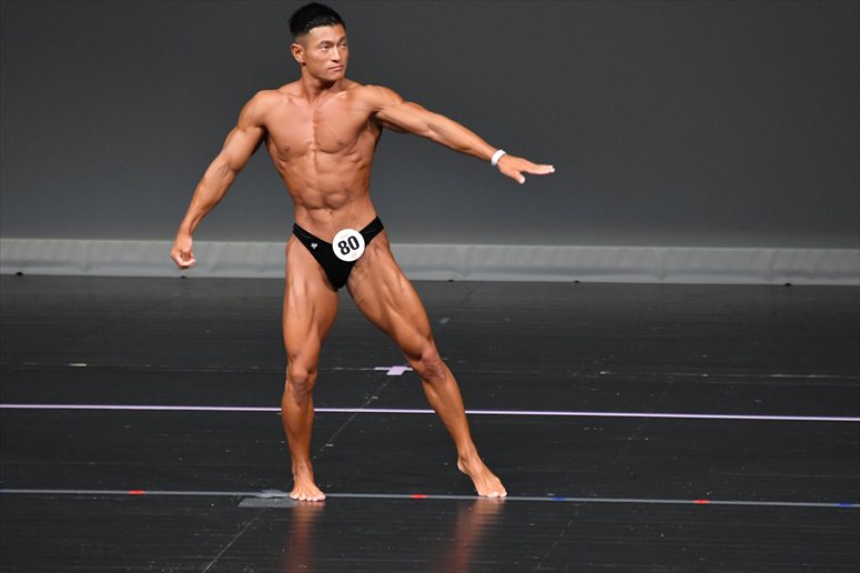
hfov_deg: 4.6
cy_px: 286
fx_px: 10745
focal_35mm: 450
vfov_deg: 3.1
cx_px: 430
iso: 4000
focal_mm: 300
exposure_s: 1/400
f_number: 5.6
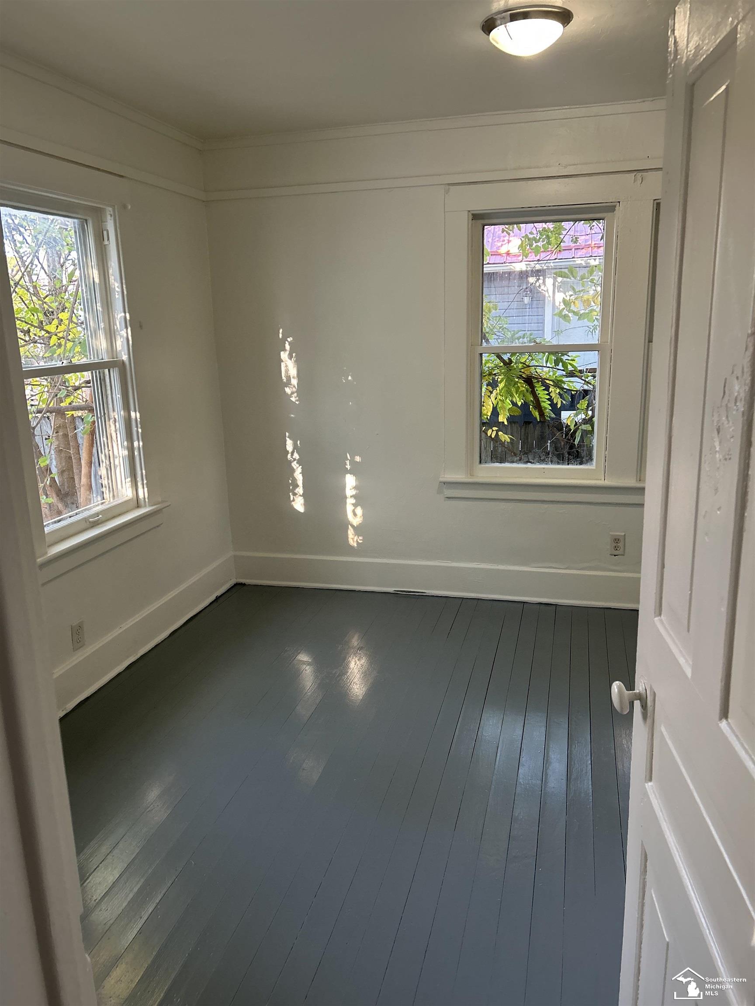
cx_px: 378
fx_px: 756
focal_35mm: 26
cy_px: 503
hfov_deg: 53.1
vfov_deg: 67.3
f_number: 1.5
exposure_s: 1/63
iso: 125
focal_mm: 5.7
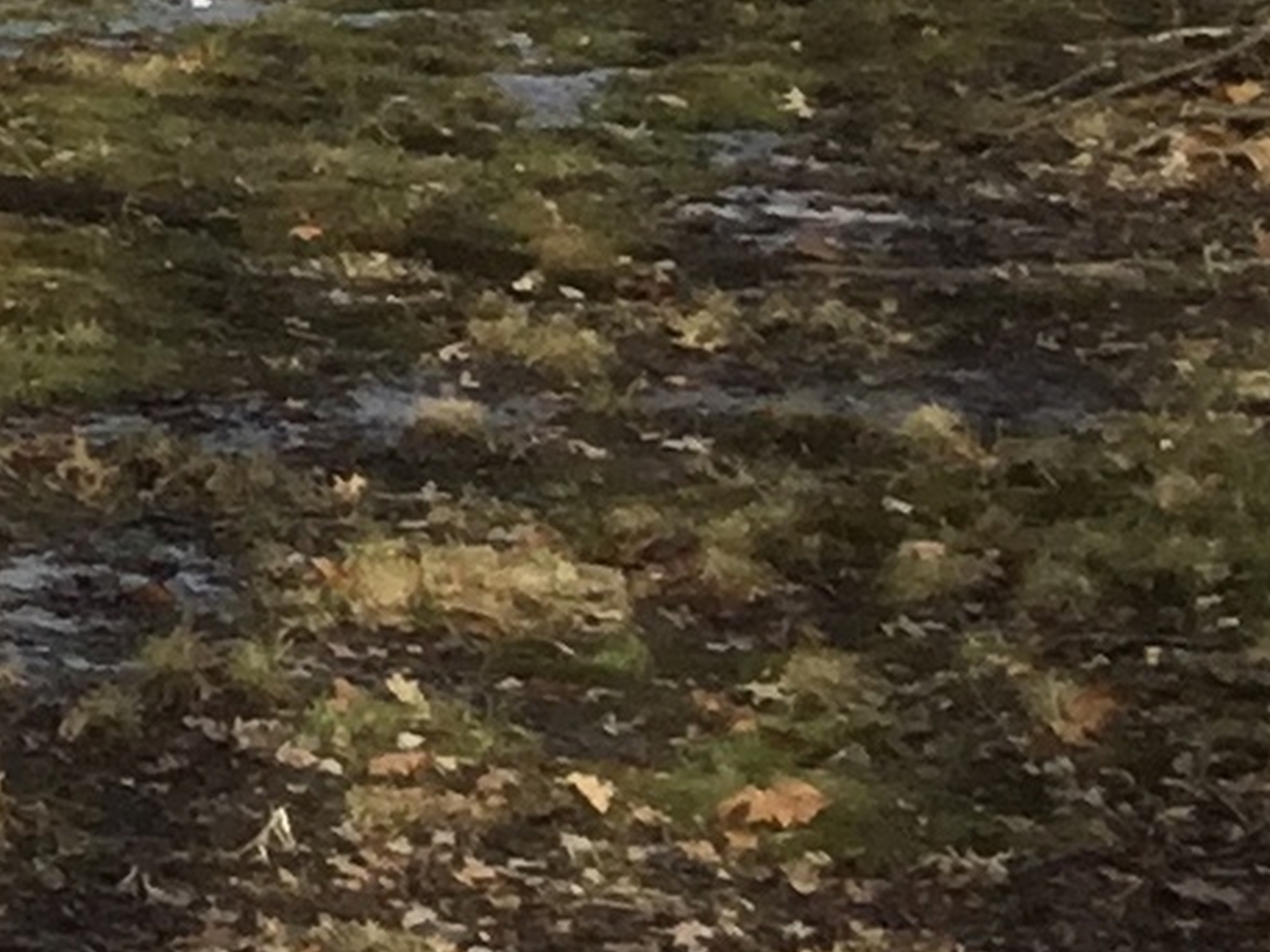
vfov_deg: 7.0
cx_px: -2019
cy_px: -679
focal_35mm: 209
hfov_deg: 8.5
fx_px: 7668
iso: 25
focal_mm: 3.3
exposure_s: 1/595
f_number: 2.4
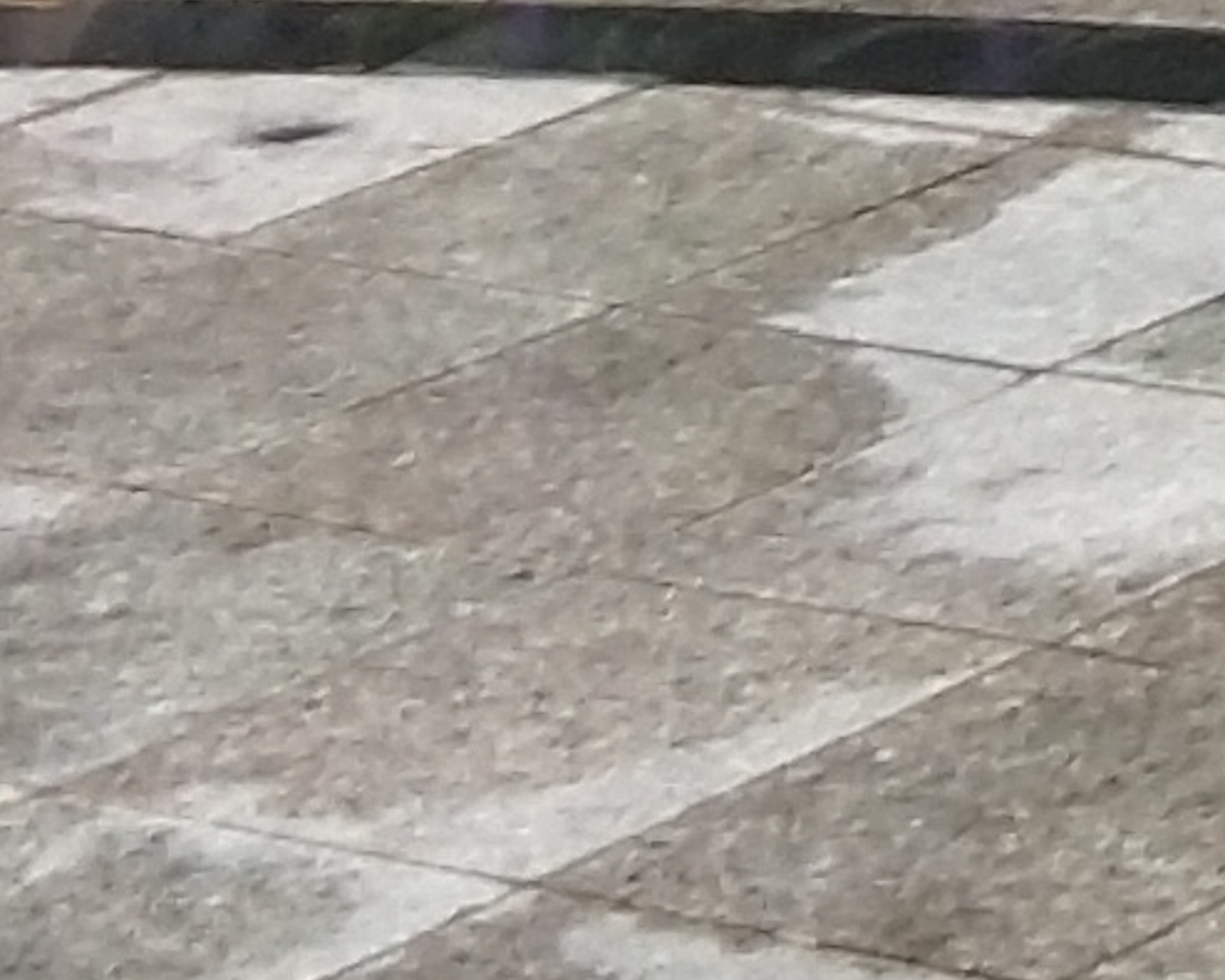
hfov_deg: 6.7
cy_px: -1293
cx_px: 4017
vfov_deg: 5.8
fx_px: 9243
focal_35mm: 255
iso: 50
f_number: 2.2
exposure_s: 1/176
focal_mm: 3.69
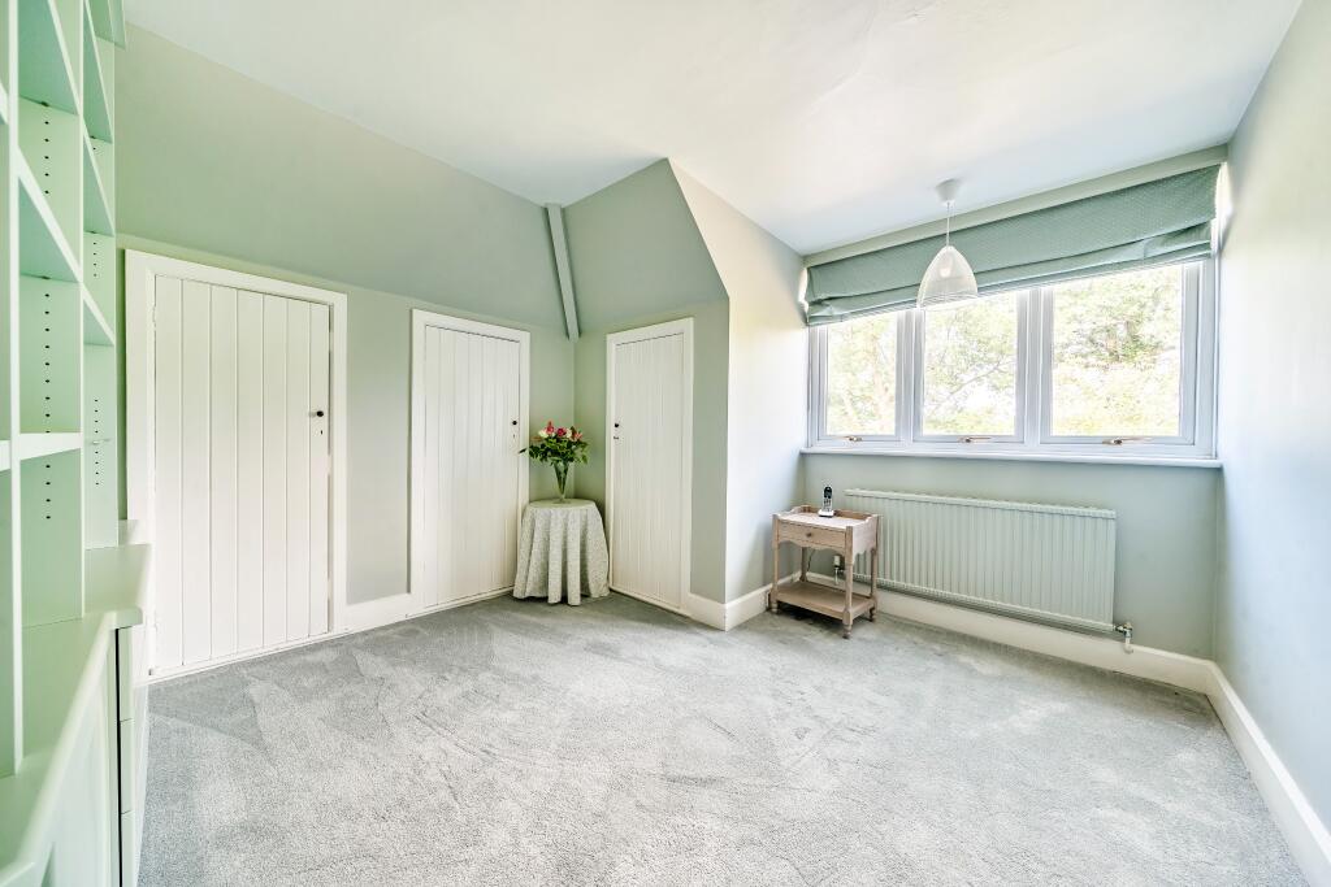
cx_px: 666
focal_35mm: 12
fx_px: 444
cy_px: 444
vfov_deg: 90.0
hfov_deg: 112.6
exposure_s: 1/3
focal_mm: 12
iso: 100
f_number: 8
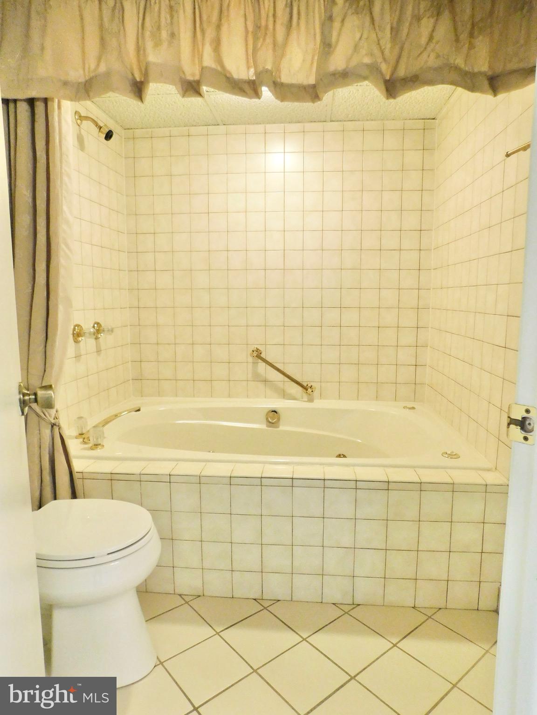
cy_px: 358
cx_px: 268
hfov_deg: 58.9
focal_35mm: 23
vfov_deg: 73.9
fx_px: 476
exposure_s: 1/25
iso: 400
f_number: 3
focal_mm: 4
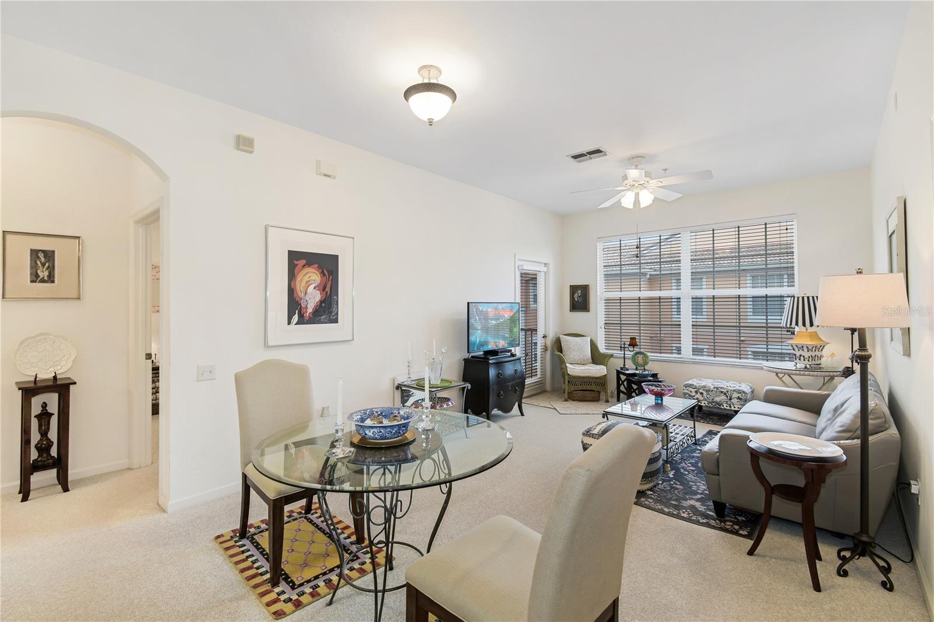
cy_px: 311
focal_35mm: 15
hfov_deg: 100.4
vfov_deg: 77.3
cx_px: 467
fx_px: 389
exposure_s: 1/2
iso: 100
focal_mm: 10
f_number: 9
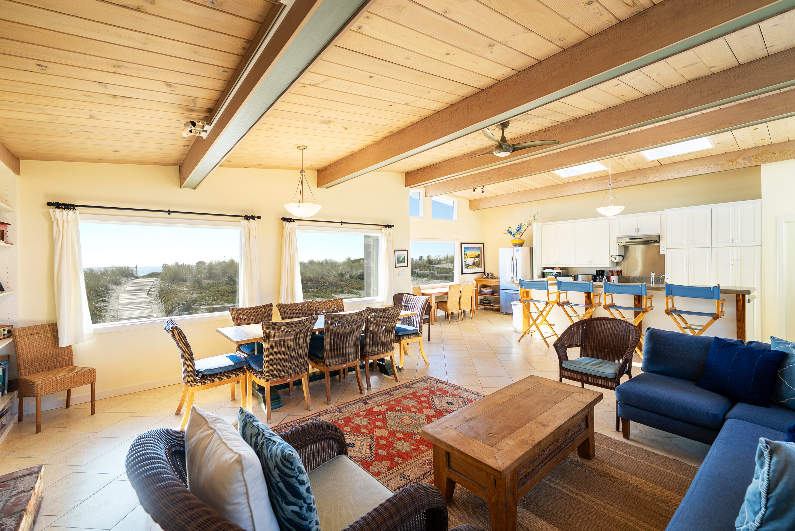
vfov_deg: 77.4
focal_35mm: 15
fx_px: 331
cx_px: 398
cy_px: 266
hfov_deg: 100.4
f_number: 5
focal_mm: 15
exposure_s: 1/50
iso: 80
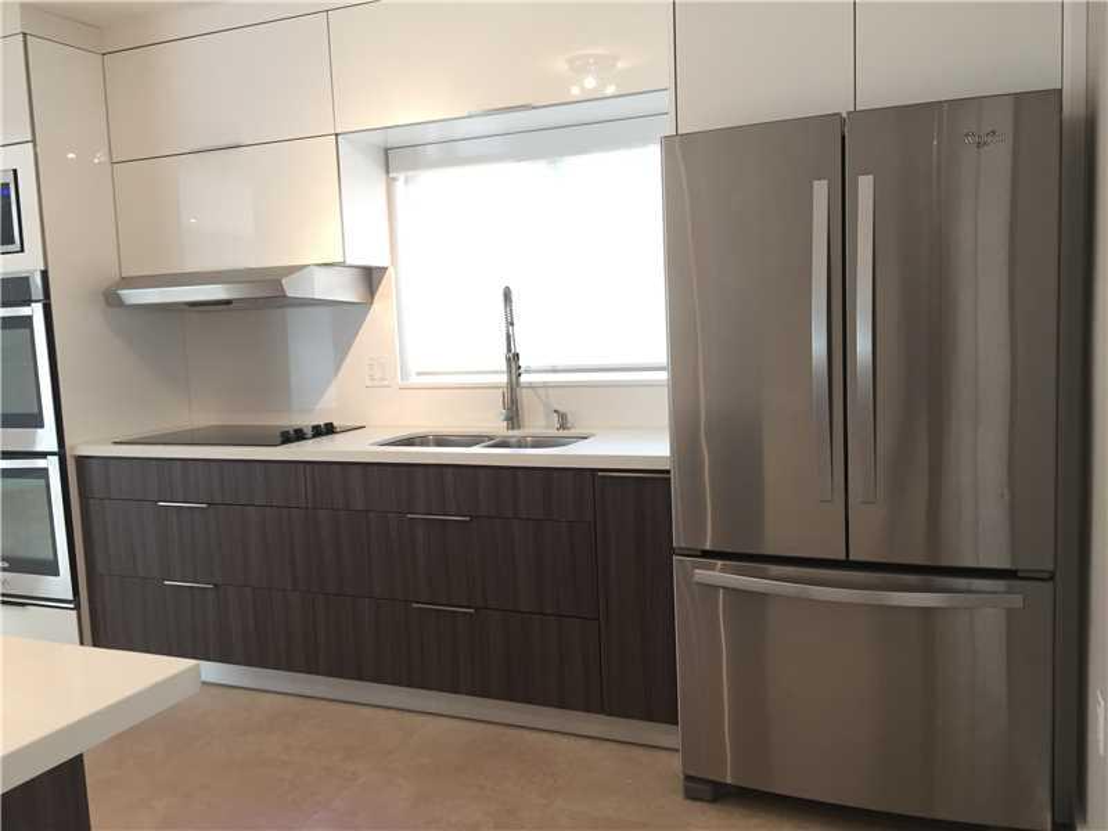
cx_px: 554
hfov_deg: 61.7
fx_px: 928
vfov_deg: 48.2
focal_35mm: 29
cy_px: 416
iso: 100
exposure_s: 1/30
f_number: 2.2
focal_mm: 4.15
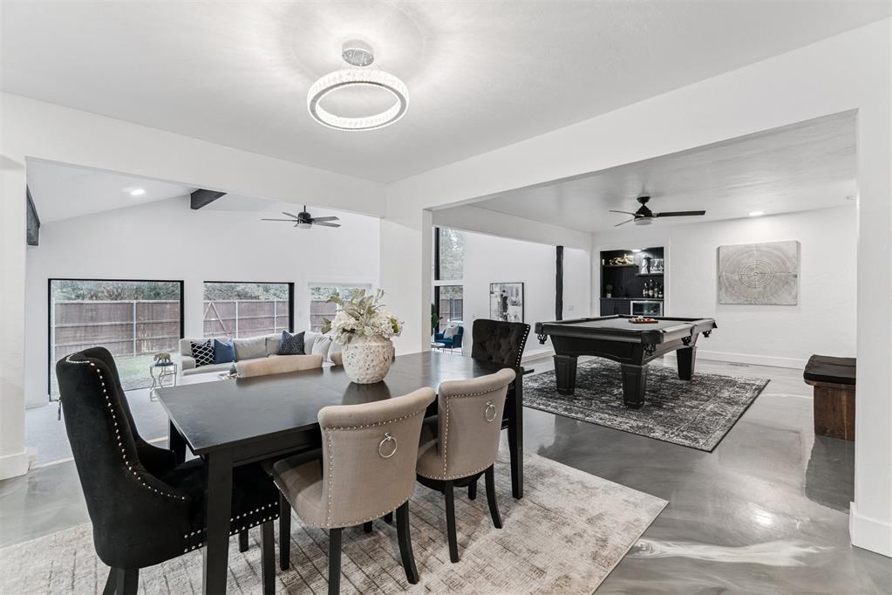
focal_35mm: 15
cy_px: 298
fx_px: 372
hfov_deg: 100.4
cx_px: 446
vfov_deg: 77.3
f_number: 6.3
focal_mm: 10
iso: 200
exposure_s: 1/10
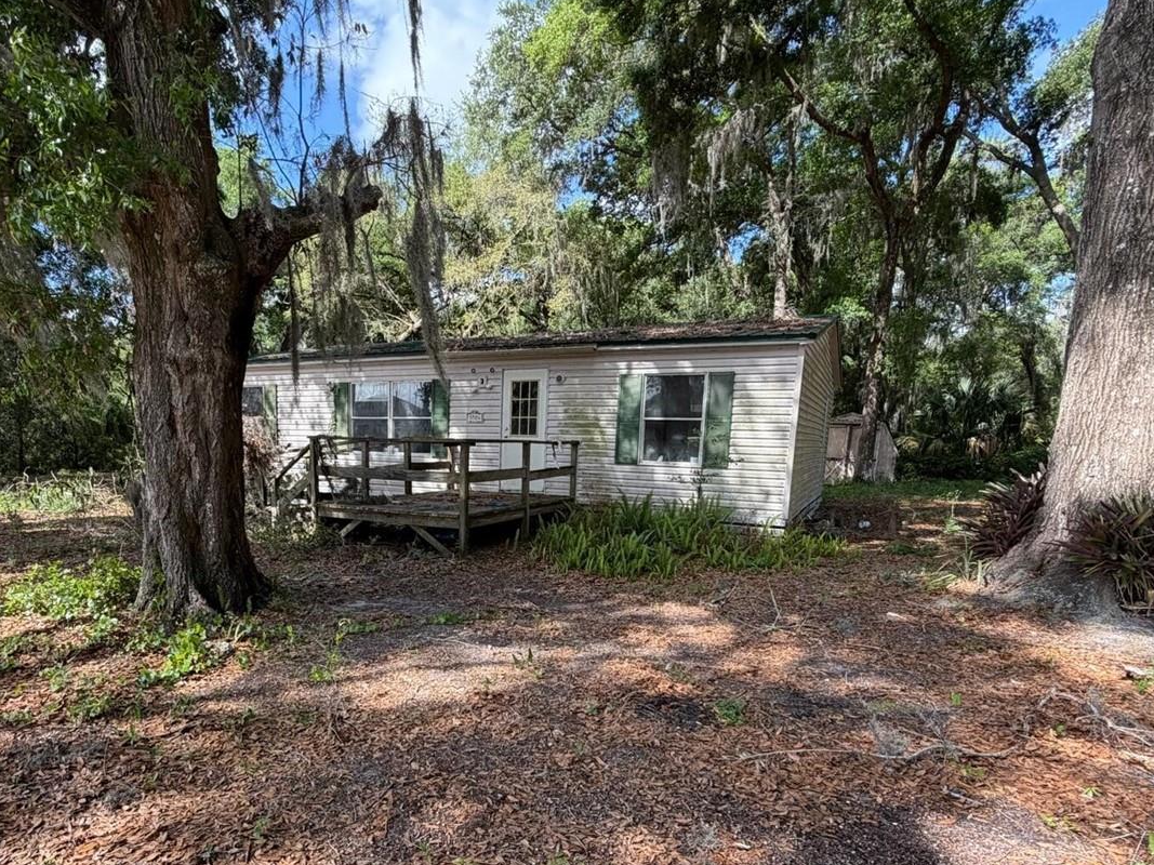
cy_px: 559
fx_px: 700
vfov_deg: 62.2
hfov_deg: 78.4
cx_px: 481
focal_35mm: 21
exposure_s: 1/502
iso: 64
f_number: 2.2
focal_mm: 2.22
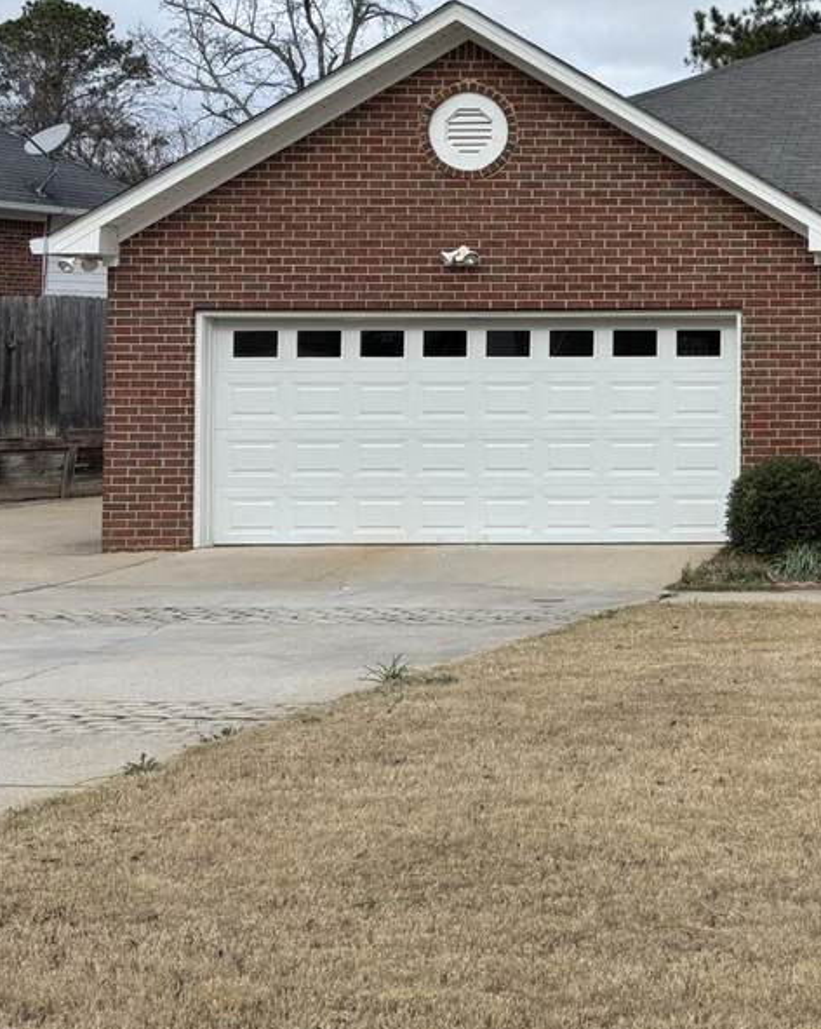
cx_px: 1077
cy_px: 275
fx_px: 1672
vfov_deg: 33.6
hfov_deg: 24.1
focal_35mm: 55
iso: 50
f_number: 1.6
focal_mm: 5.96
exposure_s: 1/2571
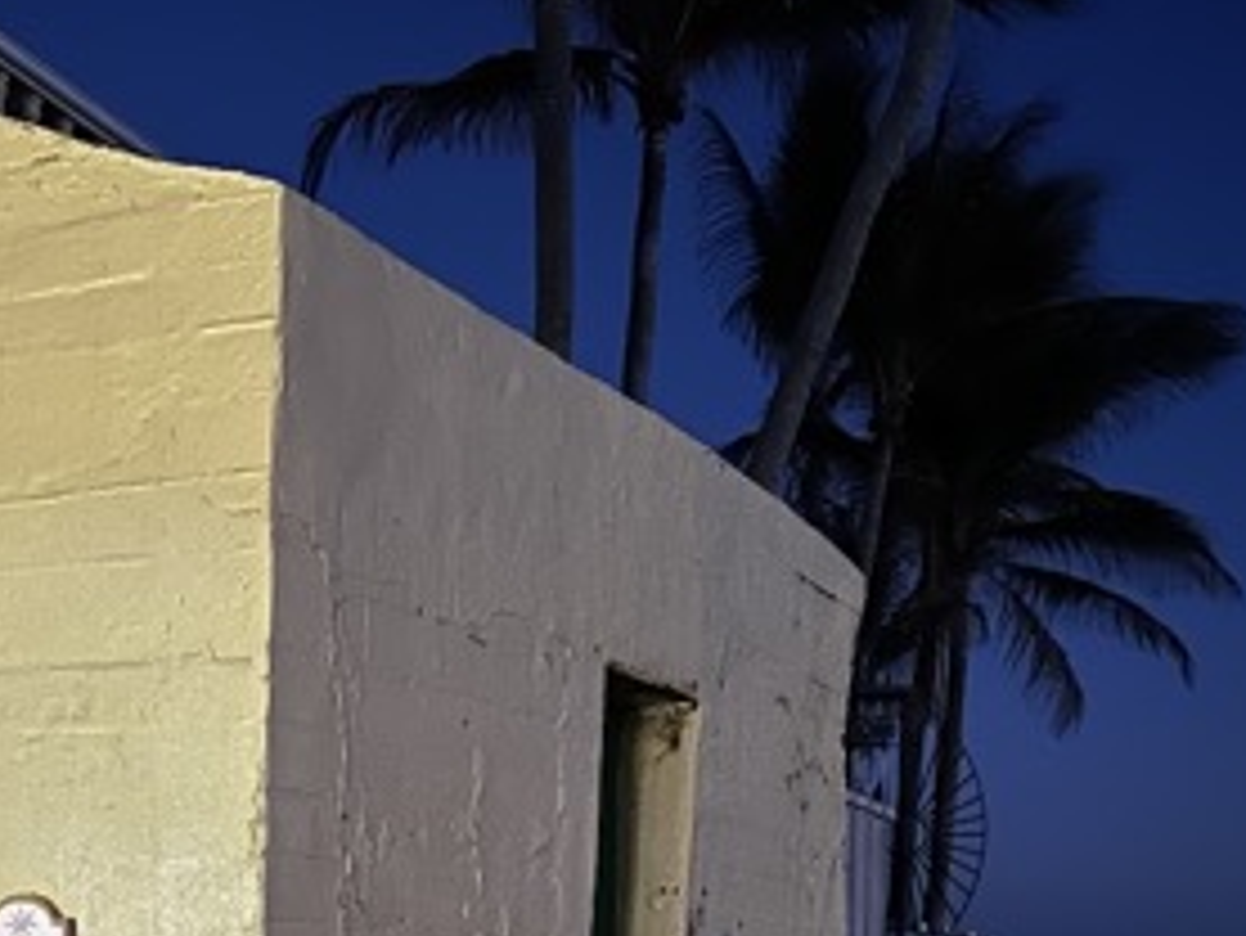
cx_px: 234
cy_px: 1022
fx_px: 2161
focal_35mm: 60
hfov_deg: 31.3
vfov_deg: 23.0
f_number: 1.5
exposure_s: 1/9
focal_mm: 5.7
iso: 800
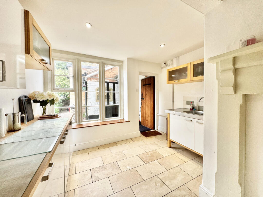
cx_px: 132
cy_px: 98
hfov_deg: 102.1
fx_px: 106
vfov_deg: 85.7
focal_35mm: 14
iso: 125
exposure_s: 1/100
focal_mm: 2.22
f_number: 2.2
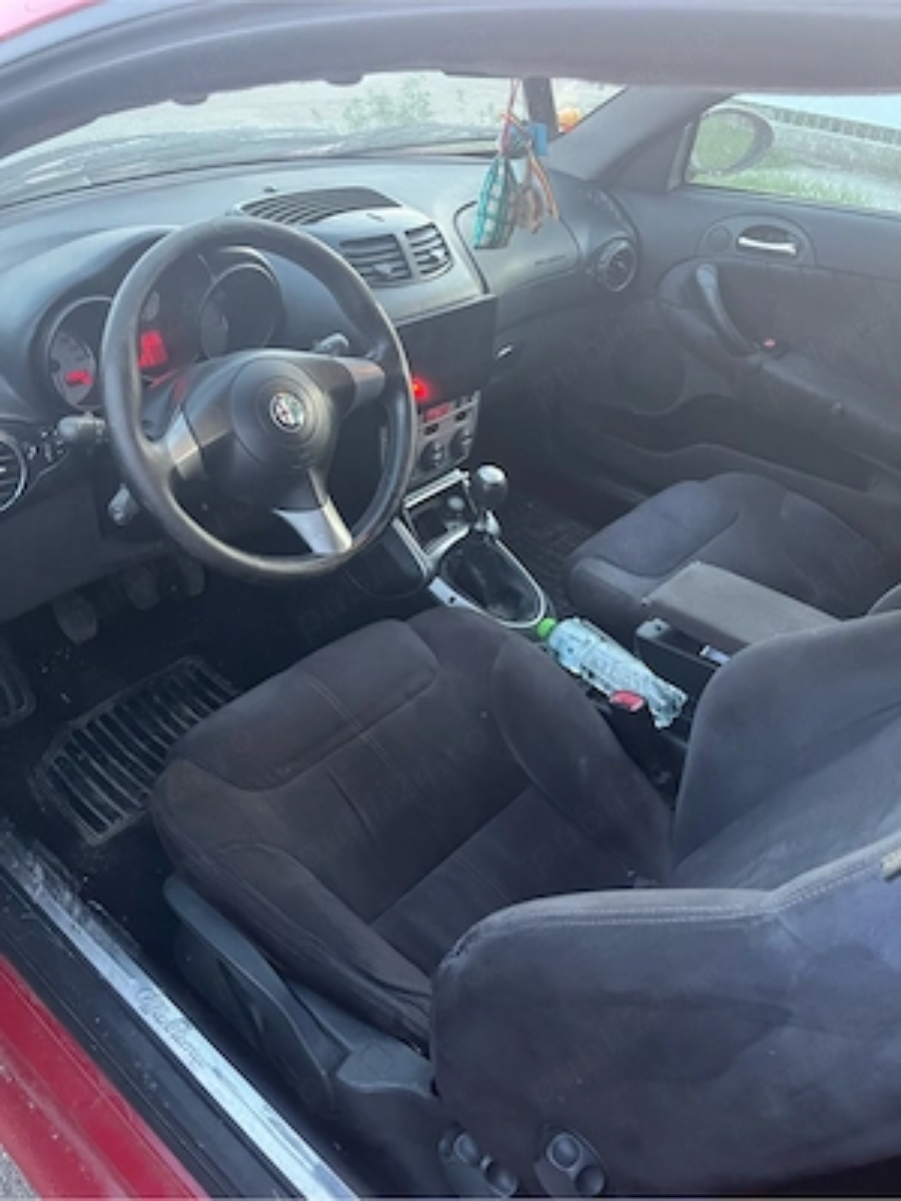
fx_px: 902
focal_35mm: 26
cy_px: 600
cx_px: 450
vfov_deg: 67.3
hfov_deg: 53.1
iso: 640
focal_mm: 5.1
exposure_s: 1/39
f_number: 1.6
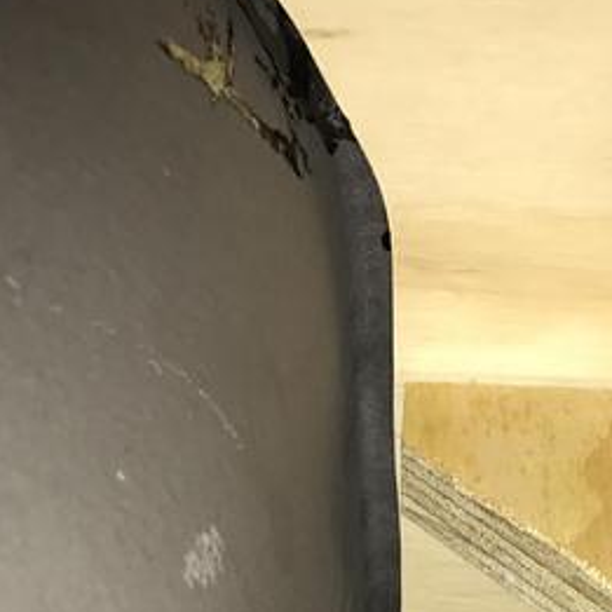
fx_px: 1520
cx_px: 490
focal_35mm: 76
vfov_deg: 19.8
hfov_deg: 22.5
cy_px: 907
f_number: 1.8
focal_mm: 3.99
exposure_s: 1/89
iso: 20
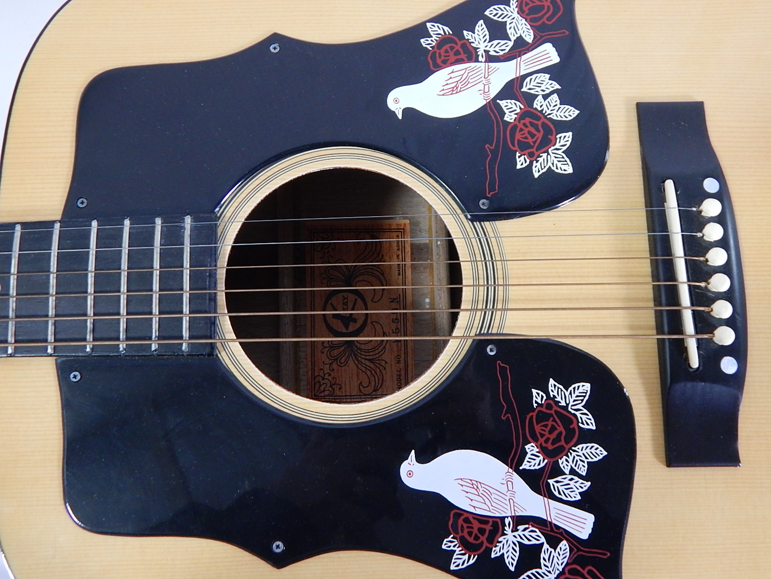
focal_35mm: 28
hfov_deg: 63.4
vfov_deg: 49.7
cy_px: 290
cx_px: 386
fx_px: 624
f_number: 3.2
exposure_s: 1/30
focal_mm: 5.1
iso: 400
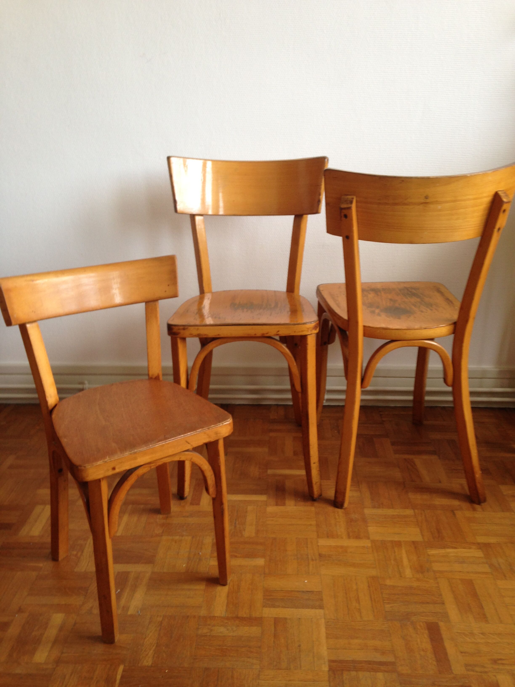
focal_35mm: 33
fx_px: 655
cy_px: 344
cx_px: 258
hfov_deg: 42.9
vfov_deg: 55.4
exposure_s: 1/20
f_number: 2.4
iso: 50
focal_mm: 4.12
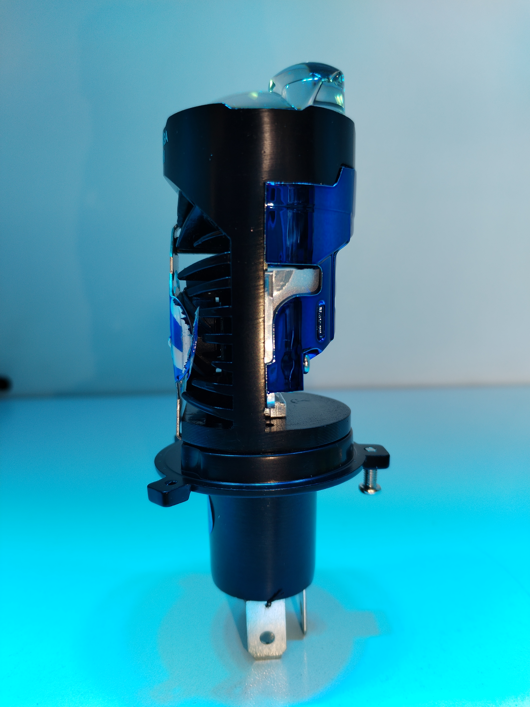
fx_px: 531
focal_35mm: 26
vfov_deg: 67.3
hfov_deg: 53.1
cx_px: 265
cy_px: 354
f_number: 1.8
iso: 108
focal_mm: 4.75
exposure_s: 1/100
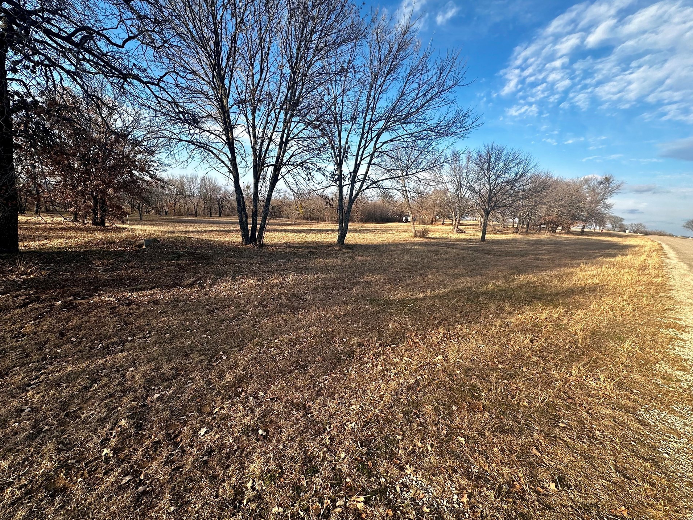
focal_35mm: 15
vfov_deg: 81.7
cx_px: 323
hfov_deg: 98.0
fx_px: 300
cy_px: 249
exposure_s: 1/739
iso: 40
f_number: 2.2
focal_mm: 2.22
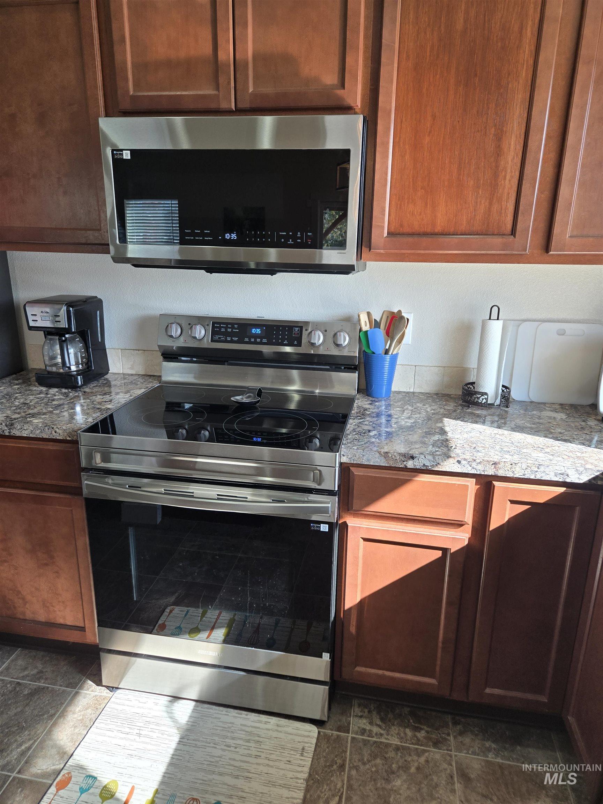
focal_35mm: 23
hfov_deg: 58.9
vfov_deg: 73.9
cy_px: 402
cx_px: 302
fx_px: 534
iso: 64
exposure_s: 1/180
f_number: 1.8
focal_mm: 5.4
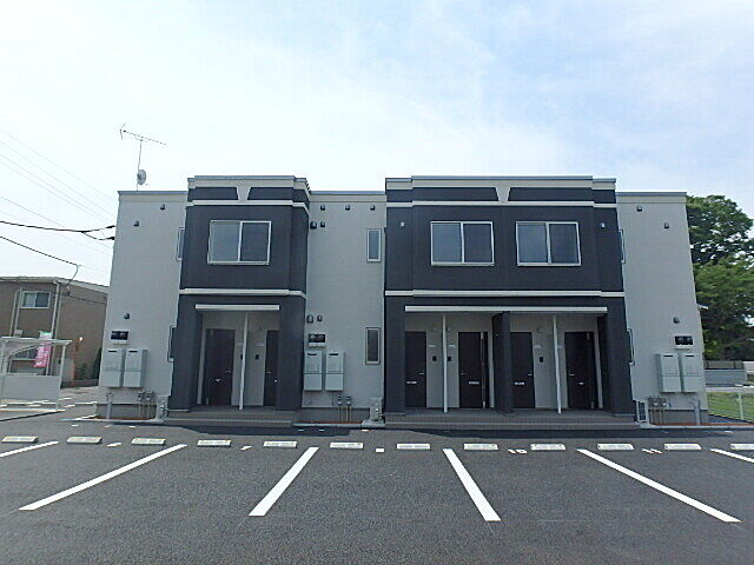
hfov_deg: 79.0
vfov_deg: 63.4
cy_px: 282
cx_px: 377
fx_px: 457
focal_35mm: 21
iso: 125
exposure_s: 1/640
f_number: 6
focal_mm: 3.7
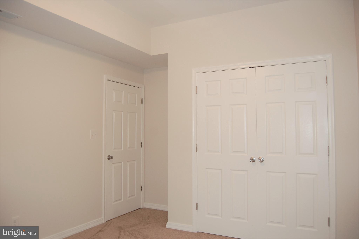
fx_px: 269
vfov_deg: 47.8
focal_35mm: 27
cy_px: 120
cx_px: 180
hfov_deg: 67.4
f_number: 3.5
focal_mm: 18
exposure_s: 1/60
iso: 400
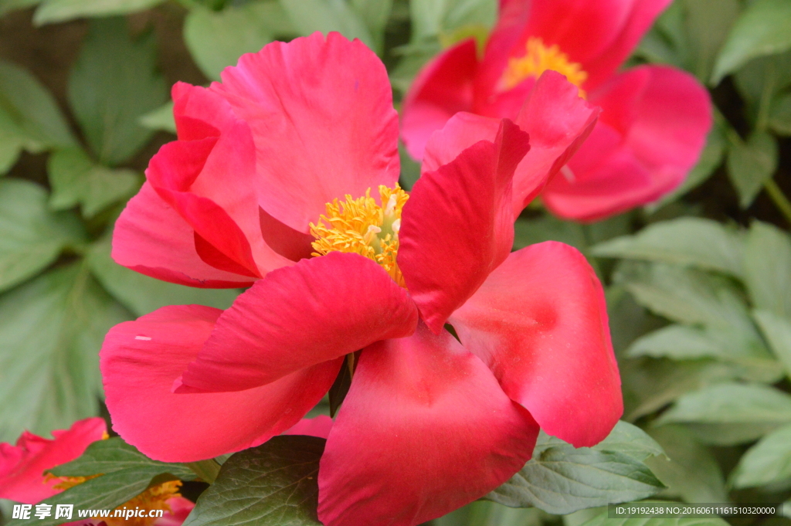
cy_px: 263
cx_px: 396
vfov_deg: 5.9
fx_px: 5104
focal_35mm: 232
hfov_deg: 8.9
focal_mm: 155
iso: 2200
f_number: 18
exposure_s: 1/250
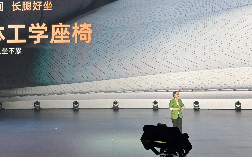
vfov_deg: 16.8
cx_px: 79
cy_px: 22
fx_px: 529
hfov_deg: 26.6
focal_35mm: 77
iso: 125
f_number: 1.78
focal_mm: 6.76
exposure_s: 1/60
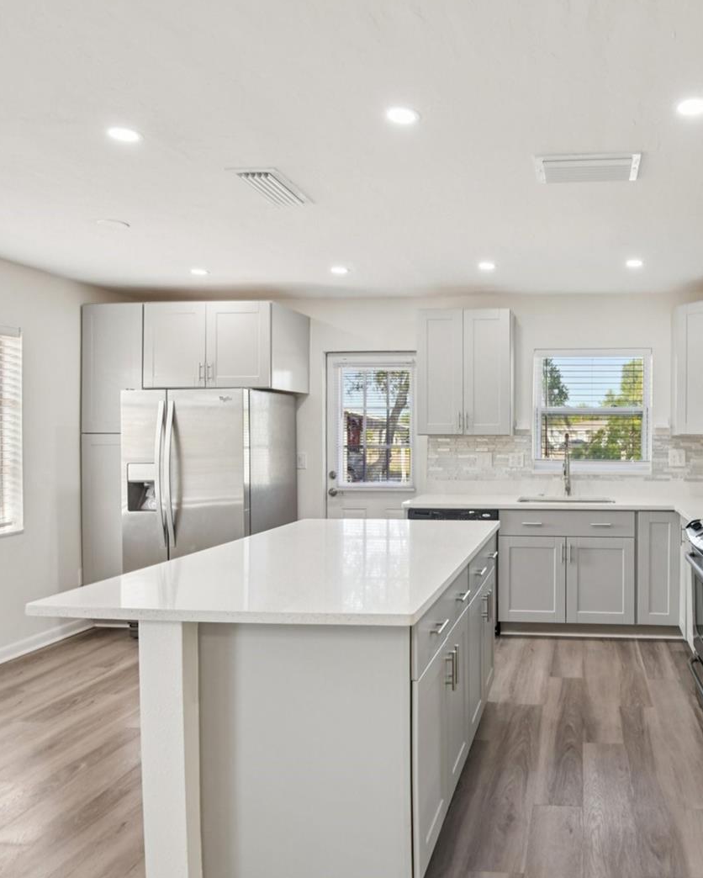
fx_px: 598
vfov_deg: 72.6
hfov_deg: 57.0
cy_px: 439
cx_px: 548
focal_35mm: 23
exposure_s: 1/25
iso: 400
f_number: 8
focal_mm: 16
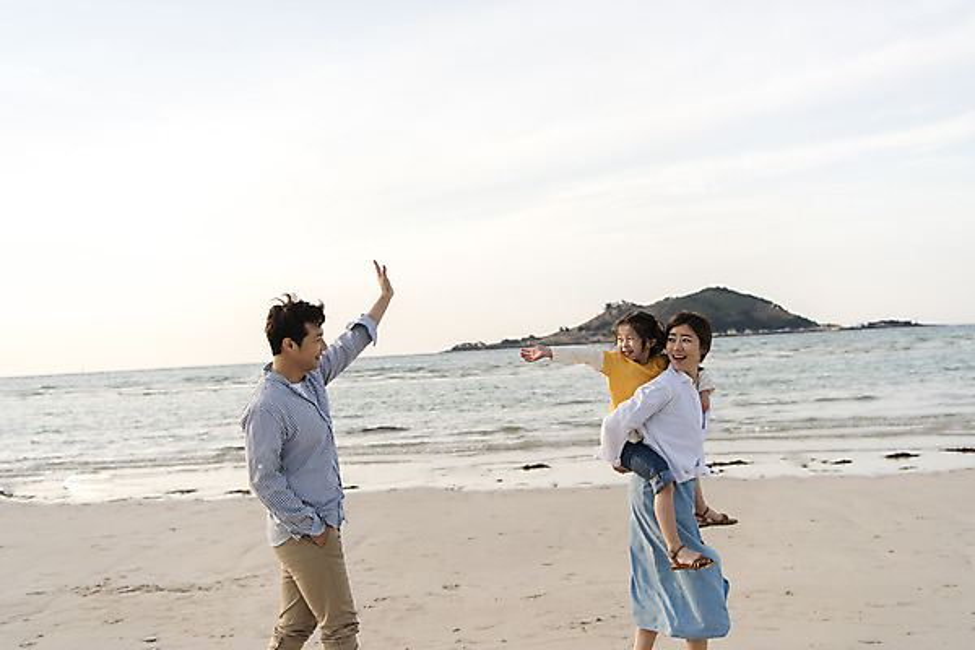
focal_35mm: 34
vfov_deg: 38.9
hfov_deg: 55.8
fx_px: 921
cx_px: 488
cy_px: 325
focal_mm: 34
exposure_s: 1/1250
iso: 400
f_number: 3.5
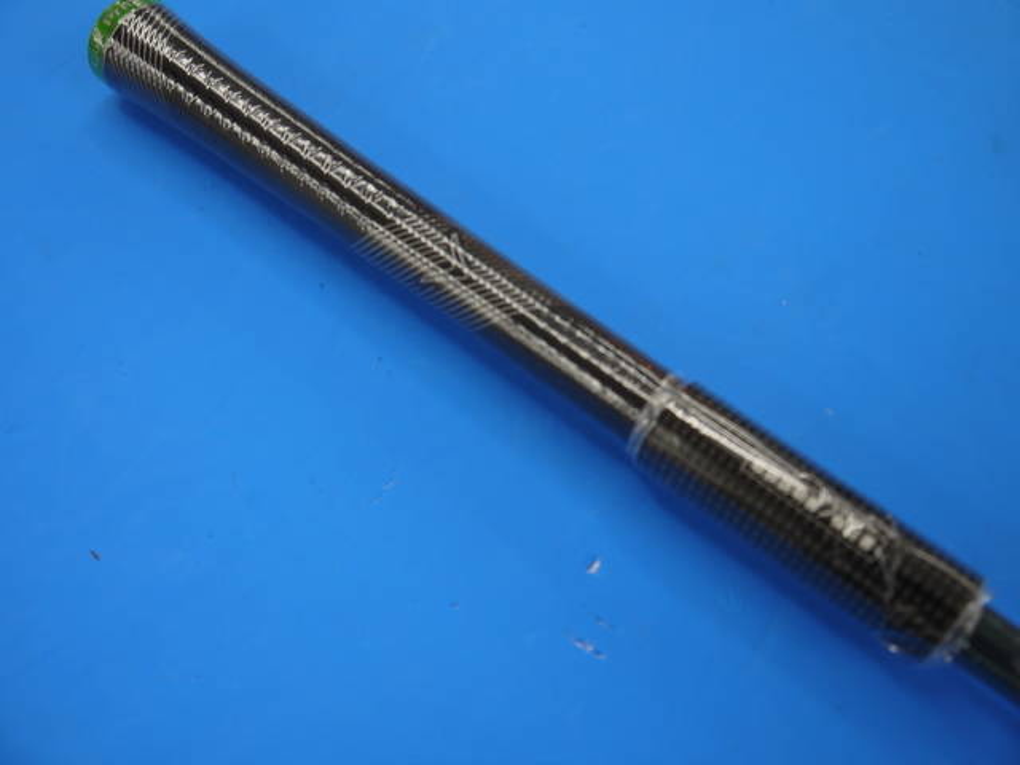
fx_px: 1238
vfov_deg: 34.3
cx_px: 510
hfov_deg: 44.8
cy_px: 382
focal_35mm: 42
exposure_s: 1/80
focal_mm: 21
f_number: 4.3
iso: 160
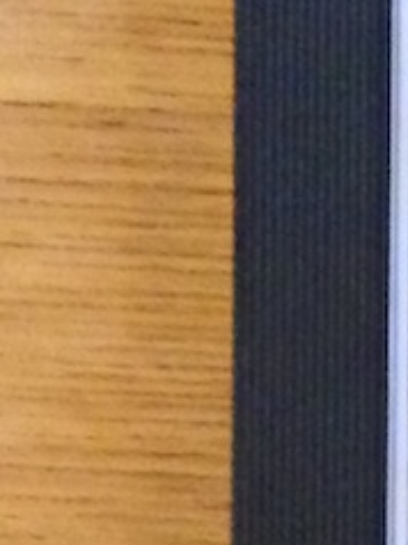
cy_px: 545
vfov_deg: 8.9
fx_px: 3495
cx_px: 1155
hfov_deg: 6.2
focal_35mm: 222
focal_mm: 4.13
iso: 640
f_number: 2.4
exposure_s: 1/15
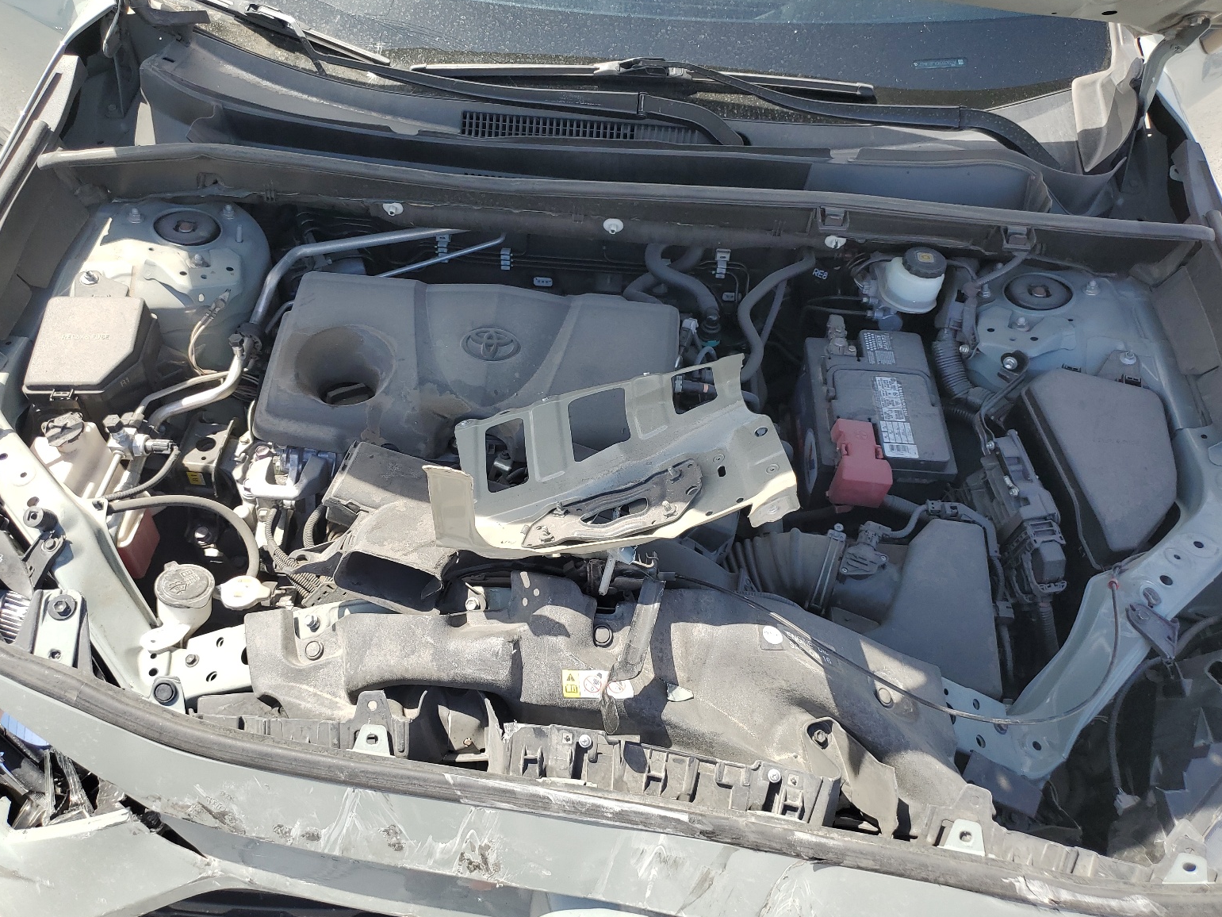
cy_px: 452
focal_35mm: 27
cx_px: 605
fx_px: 953
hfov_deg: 65.3
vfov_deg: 51.4
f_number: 1.5
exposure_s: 1/909
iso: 50
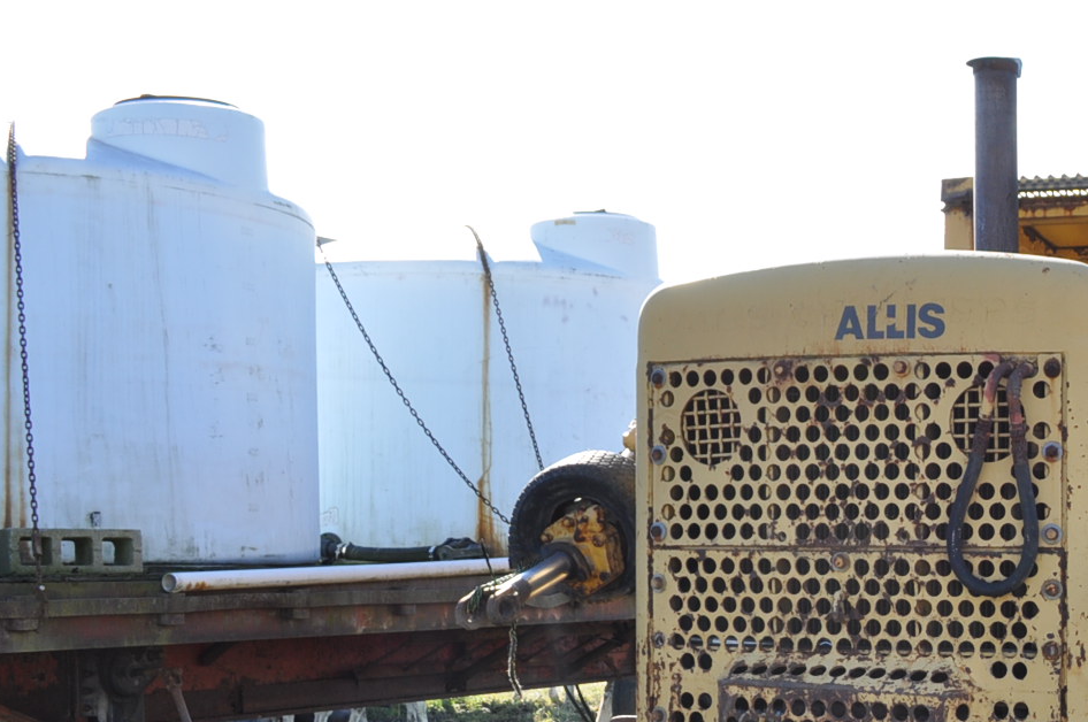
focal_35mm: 68
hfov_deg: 27.6
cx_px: 1134
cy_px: 667
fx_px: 2052
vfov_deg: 19.5
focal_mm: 20
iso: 200
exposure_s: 1/200
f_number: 7.1
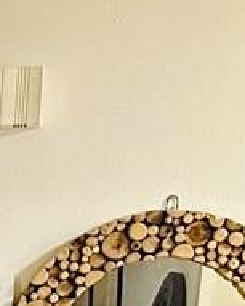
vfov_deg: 9.0
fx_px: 1775
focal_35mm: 196
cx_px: -757
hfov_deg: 6.3
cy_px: 718
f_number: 1.78
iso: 500
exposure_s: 1/60
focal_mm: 6.86
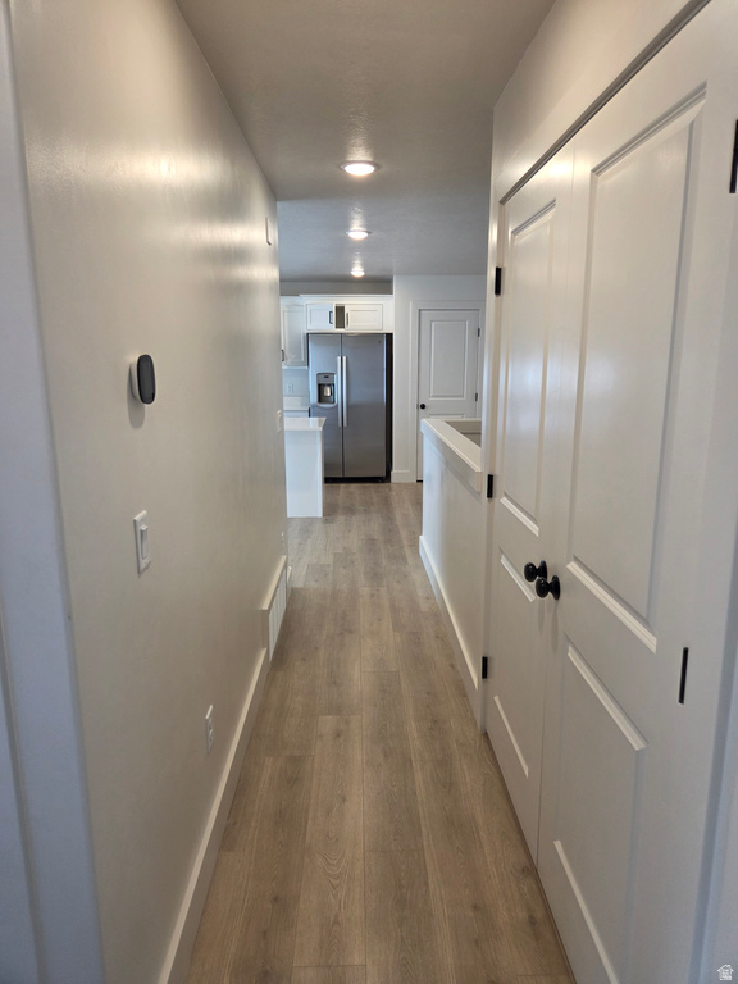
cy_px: 492
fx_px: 654
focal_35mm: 23
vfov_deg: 73.9
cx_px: 369
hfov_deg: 58.9
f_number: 1.8
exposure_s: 1/120
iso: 125
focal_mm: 5.4
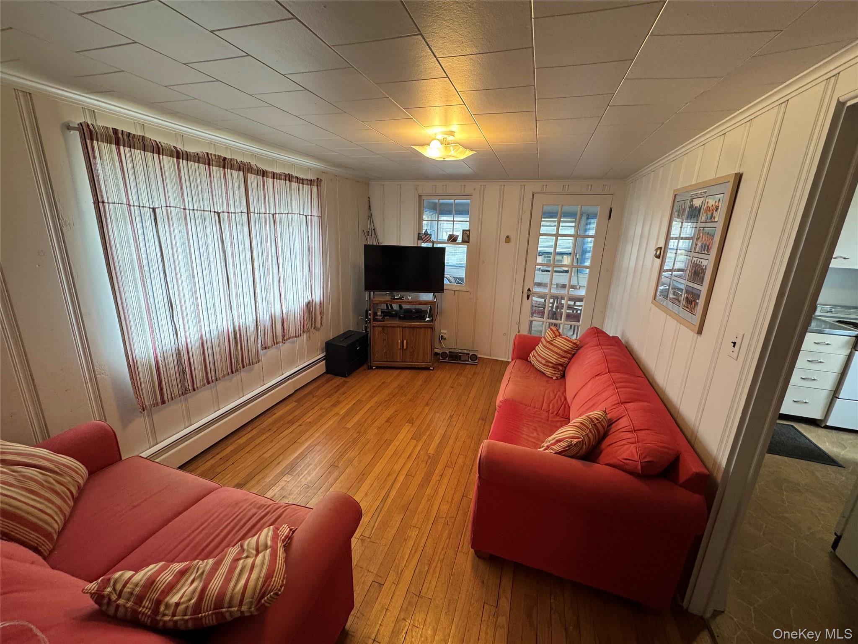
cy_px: 322
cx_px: 429
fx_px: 347
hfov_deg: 102.1
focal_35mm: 14
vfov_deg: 85.7
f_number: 2.2
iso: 250
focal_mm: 2.22
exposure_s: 1/60
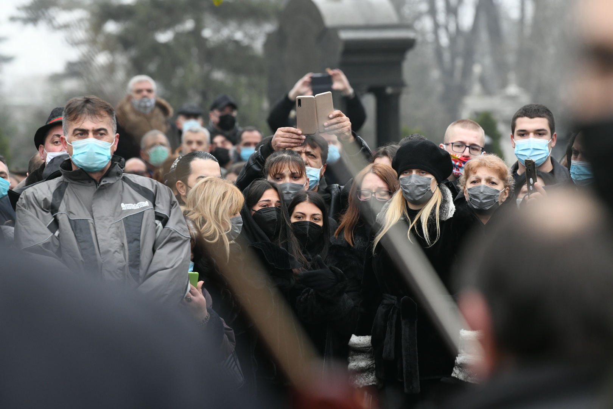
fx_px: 3405
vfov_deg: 6.9
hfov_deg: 10.3
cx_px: 306
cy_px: 204
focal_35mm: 200
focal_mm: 200
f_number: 5.6
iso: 2000
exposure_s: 1/200
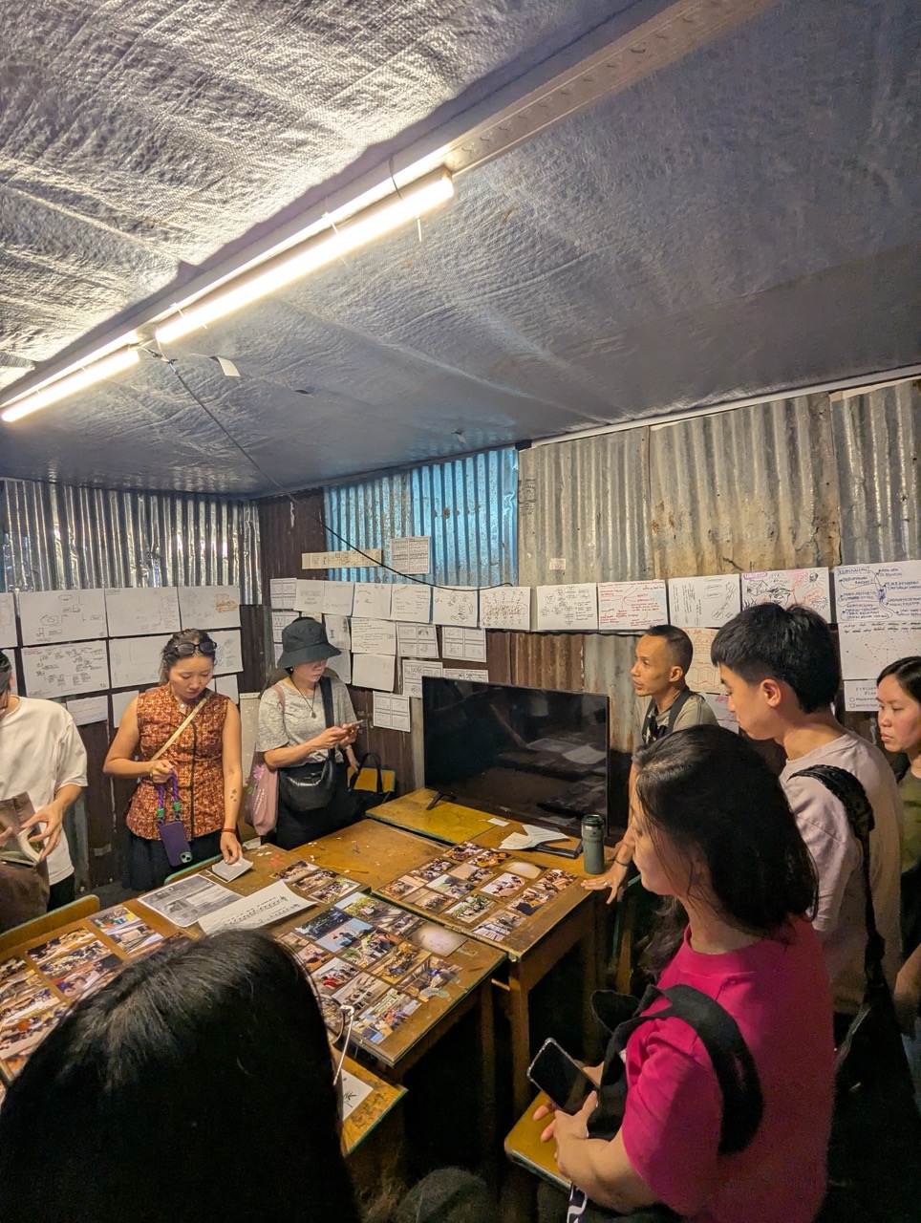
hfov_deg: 78.3
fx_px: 566
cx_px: 460
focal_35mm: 16
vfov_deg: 94.4
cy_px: 612
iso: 195
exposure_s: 1/31.3
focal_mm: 2.35
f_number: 2.2
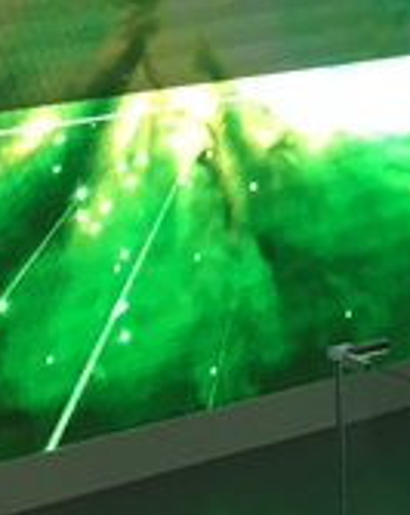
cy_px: -160
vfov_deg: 13.6
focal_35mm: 136
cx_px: 604
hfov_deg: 10.9
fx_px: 2069
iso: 32
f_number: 2.2
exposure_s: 1/30
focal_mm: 4.15
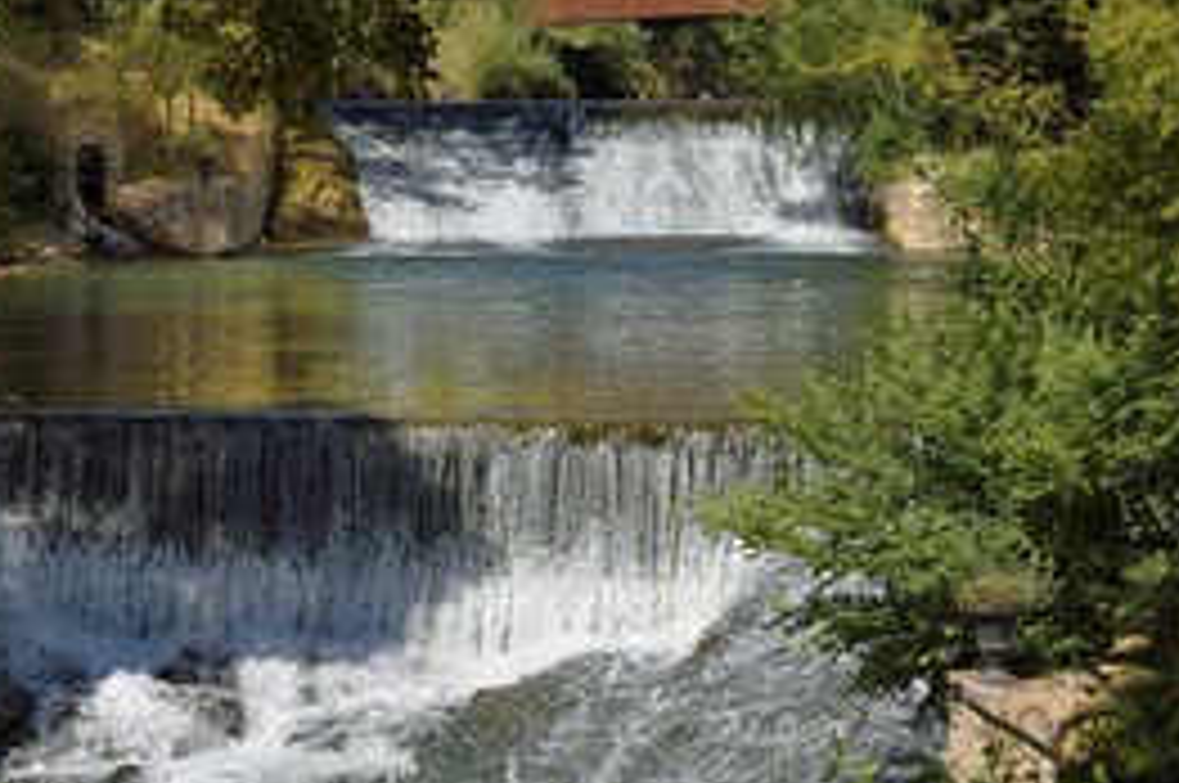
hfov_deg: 14.8
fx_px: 4514
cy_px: 333
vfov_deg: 9.9
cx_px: 342
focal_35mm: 138
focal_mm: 86
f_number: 10
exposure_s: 1/250
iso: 200
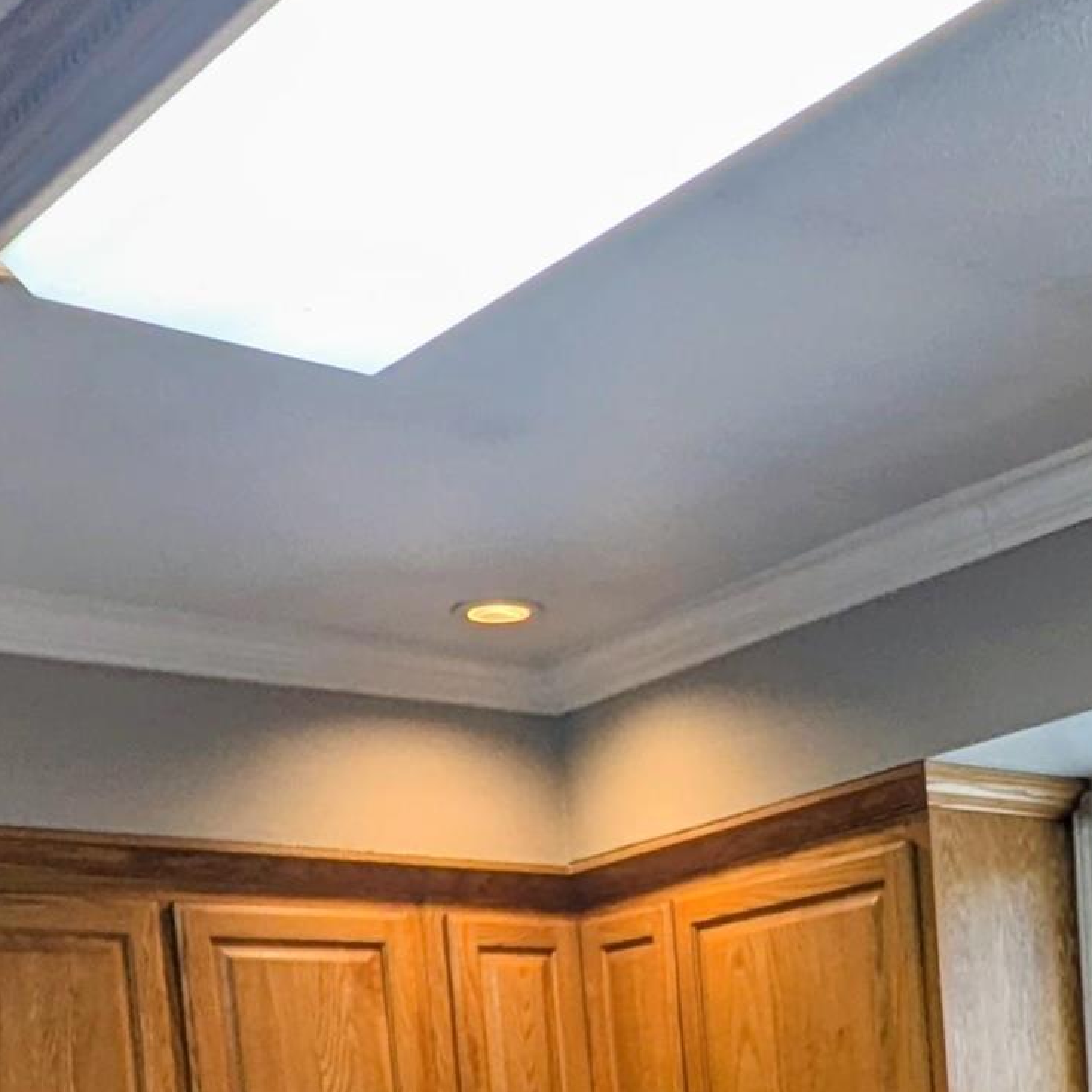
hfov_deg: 27.6
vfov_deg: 24.9
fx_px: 2106
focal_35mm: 59
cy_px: 1455
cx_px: 1055
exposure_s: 1/120
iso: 66
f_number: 2.2
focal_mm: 2.35
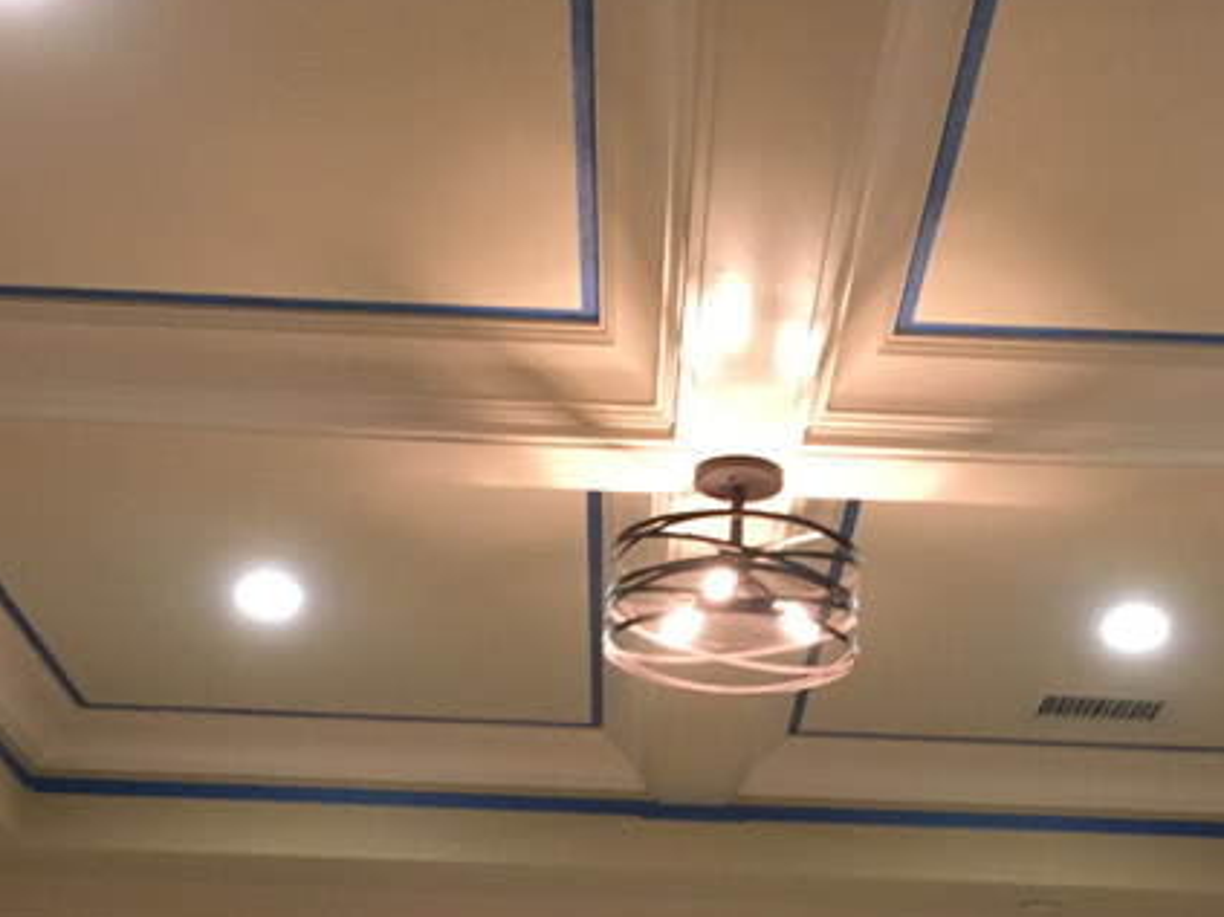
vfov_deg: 22.5
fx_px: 2262
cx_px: 653
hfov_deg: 30.3
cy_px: 787
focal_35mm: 64
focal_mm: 4.15
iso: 200
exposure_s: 1/24
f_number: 2.2
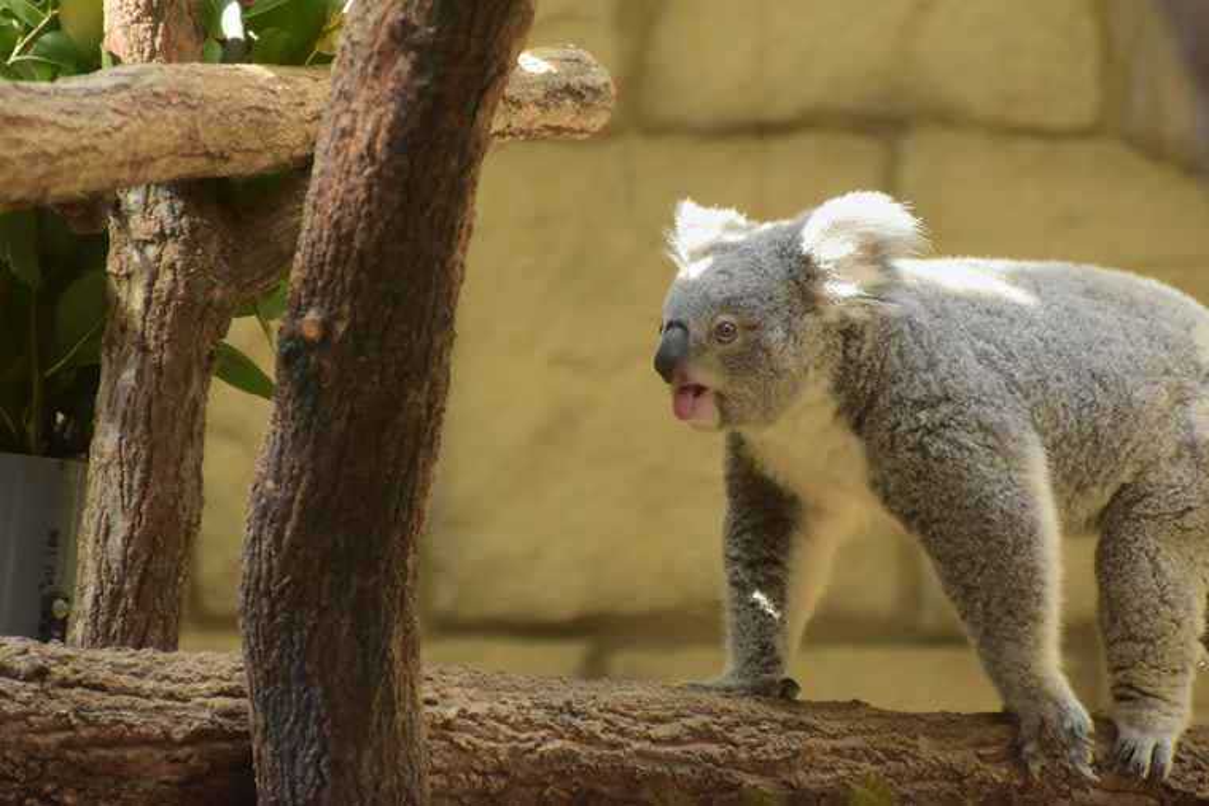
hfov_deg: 5.5
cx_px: 604
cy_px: 403
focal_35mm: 375
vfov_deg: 3.7
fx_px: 12595
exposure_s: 1/160
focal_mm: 250
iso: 2000
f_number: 5.6
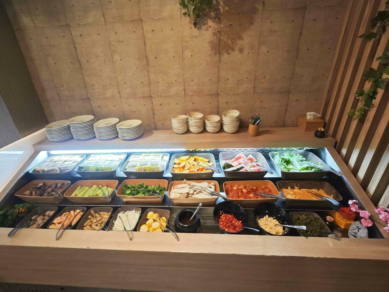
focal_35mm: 15
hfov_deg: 98.1
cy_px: 142
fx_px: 169
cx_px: 187
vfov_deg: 81.7
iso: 80
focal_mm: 2.03
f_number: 1.8
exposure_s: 1/120
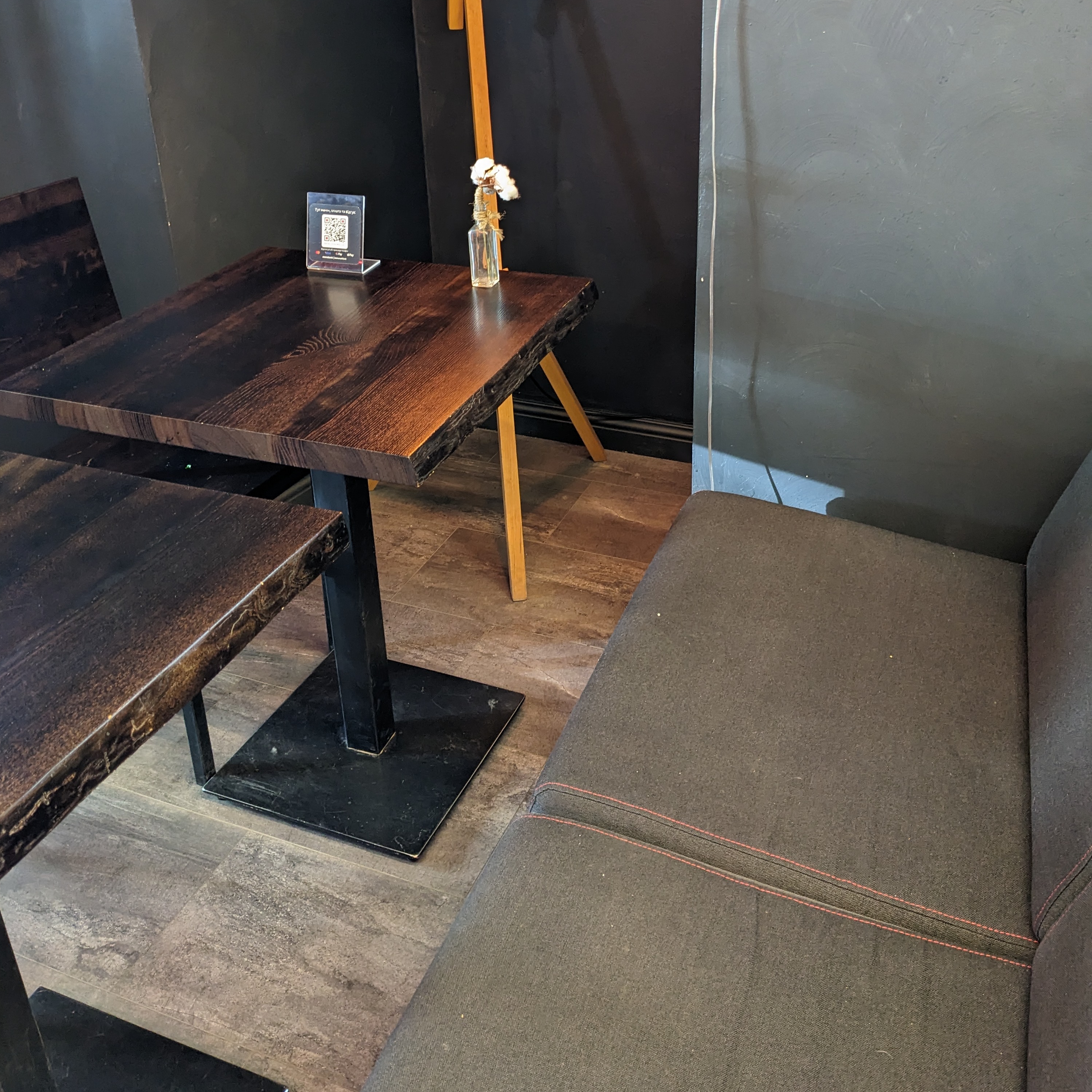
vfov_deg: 50.4
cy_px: 385
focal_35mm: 32
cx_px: 544
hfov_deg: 51.1
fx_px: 1142
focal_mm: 4.38
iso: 293
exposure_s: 1/25
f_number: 1.73
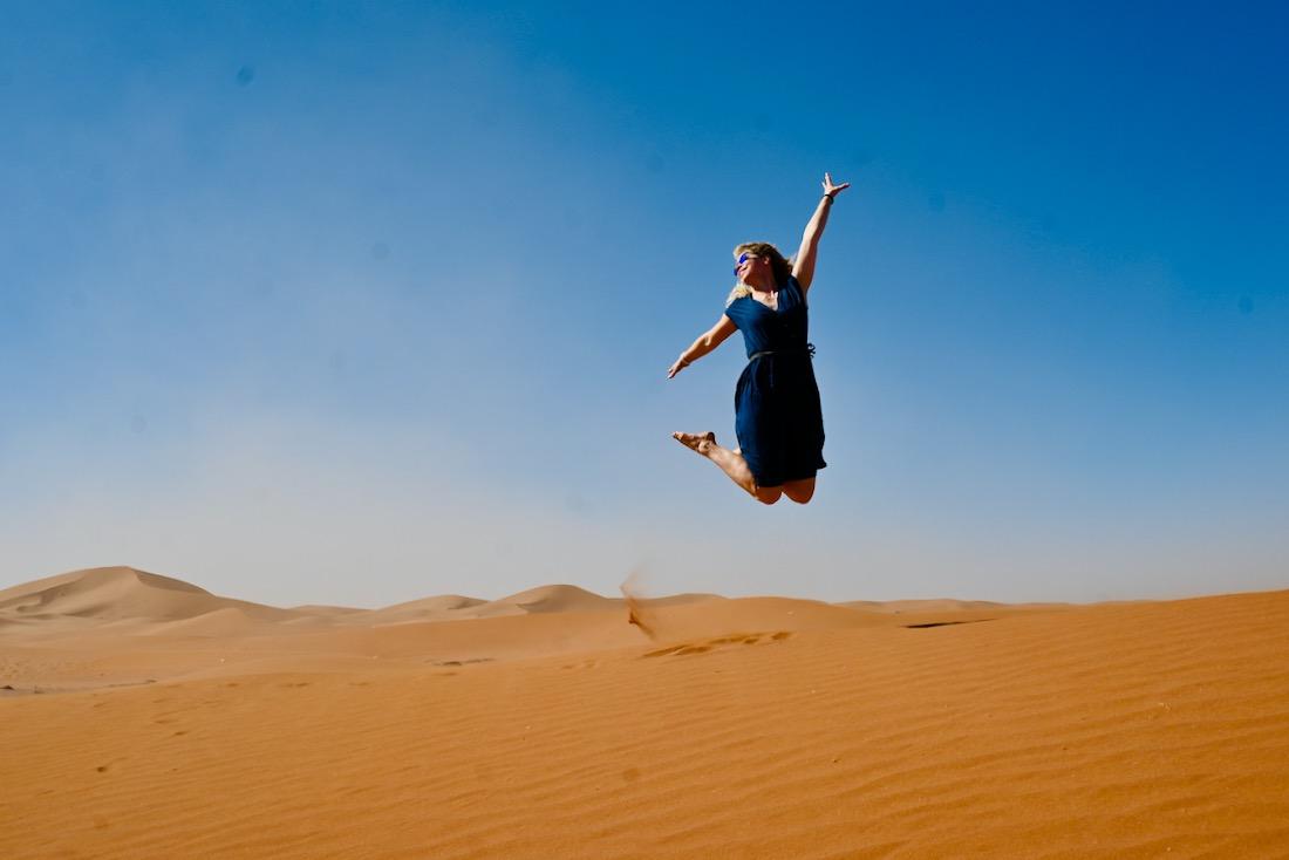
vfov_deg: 39.2
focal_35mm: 34
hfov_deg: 56.1
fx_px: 1209
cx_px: 644
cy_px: 430
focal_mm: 22.5
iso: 100
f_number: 9
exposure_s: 1/640
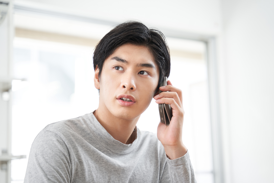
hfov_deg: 27.0
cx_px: 137
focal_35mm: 75
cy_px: 92
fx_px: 571
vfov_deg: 18.2
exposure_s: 1/60
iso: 500
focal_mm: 75
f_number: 3.2
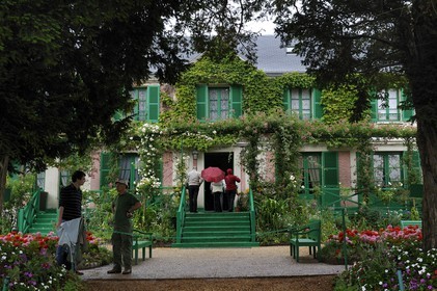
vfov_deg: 29.8
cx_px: 218
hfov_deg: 43.6
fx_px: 546
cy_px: 146
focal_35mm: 45
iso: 400
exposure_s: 1/125
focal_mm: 45
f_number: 6.3
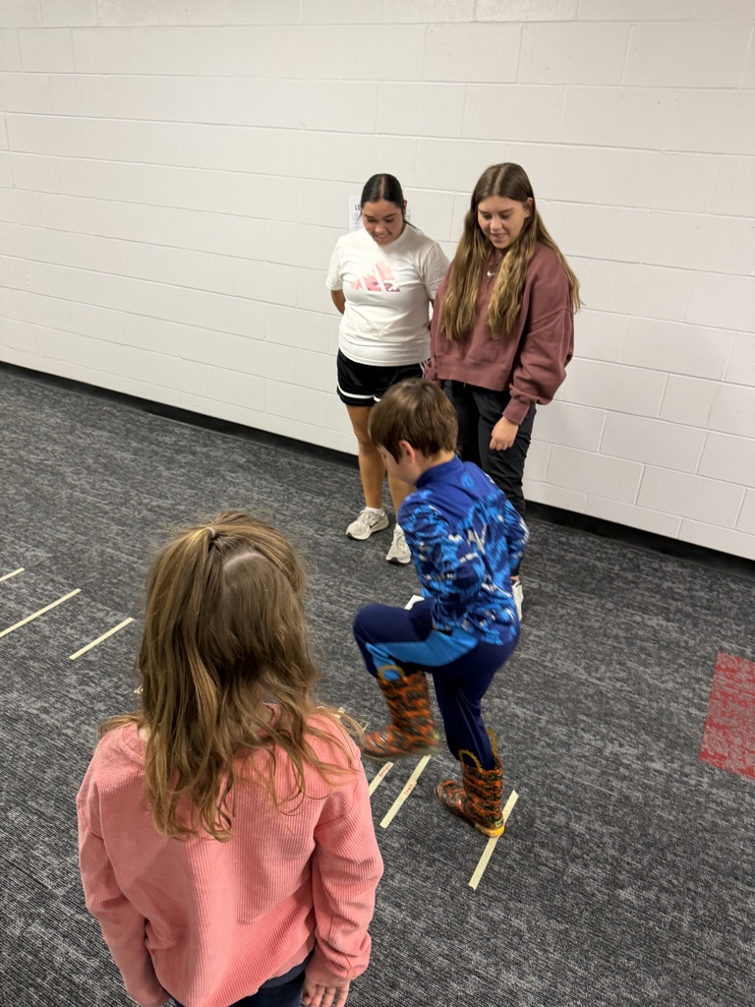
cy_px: 504
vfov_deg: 71.6
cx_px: 378
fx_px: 698
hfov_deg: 56.8
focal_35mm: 24
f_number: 1.78
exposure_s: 1/60
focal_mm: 6.76
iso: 160
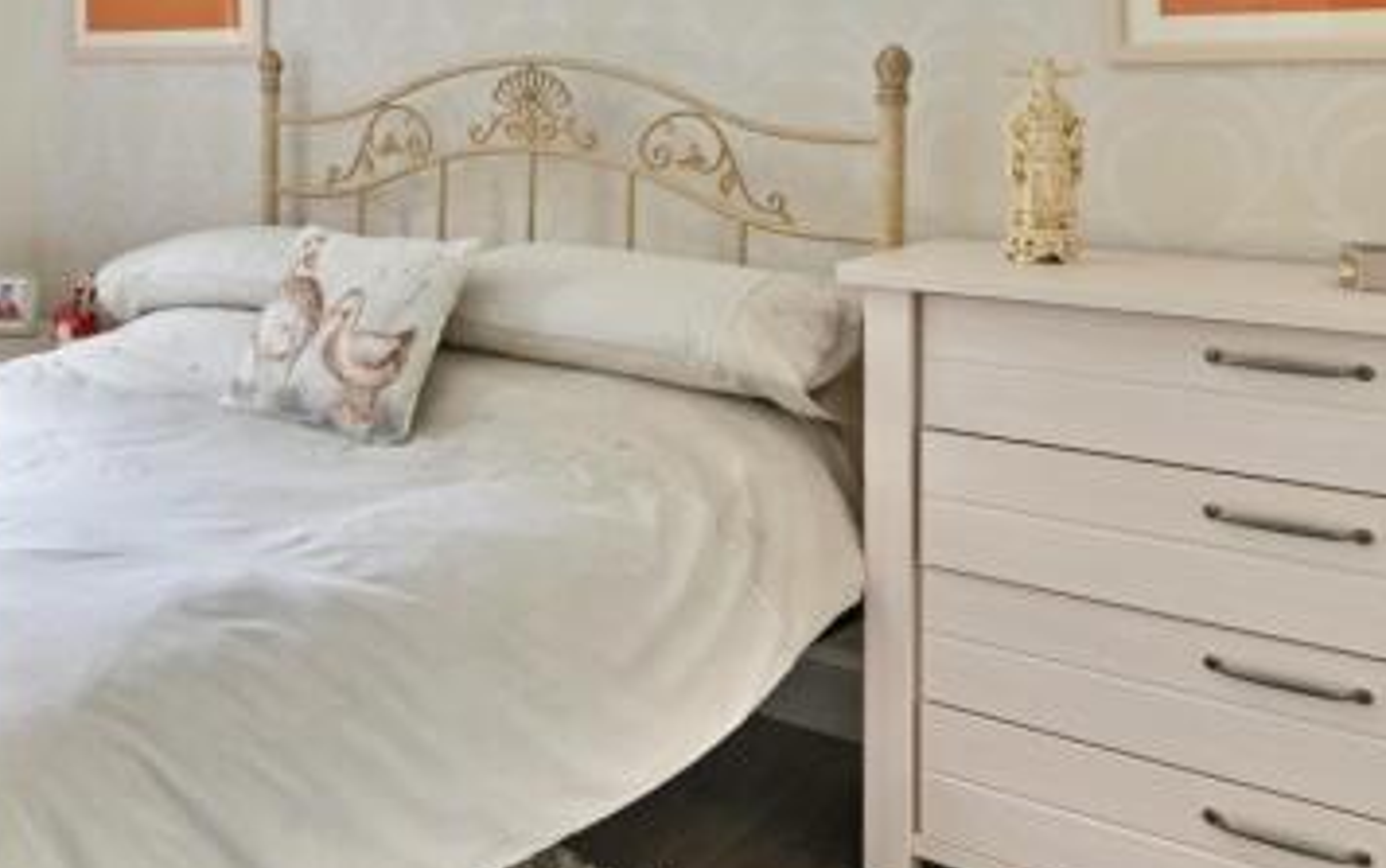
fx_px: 1550
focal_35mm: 41
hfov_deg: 41.3
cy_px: 72
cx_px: -31
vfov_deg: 29.9
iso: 125
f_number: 11
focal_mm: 14
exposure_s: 1/4
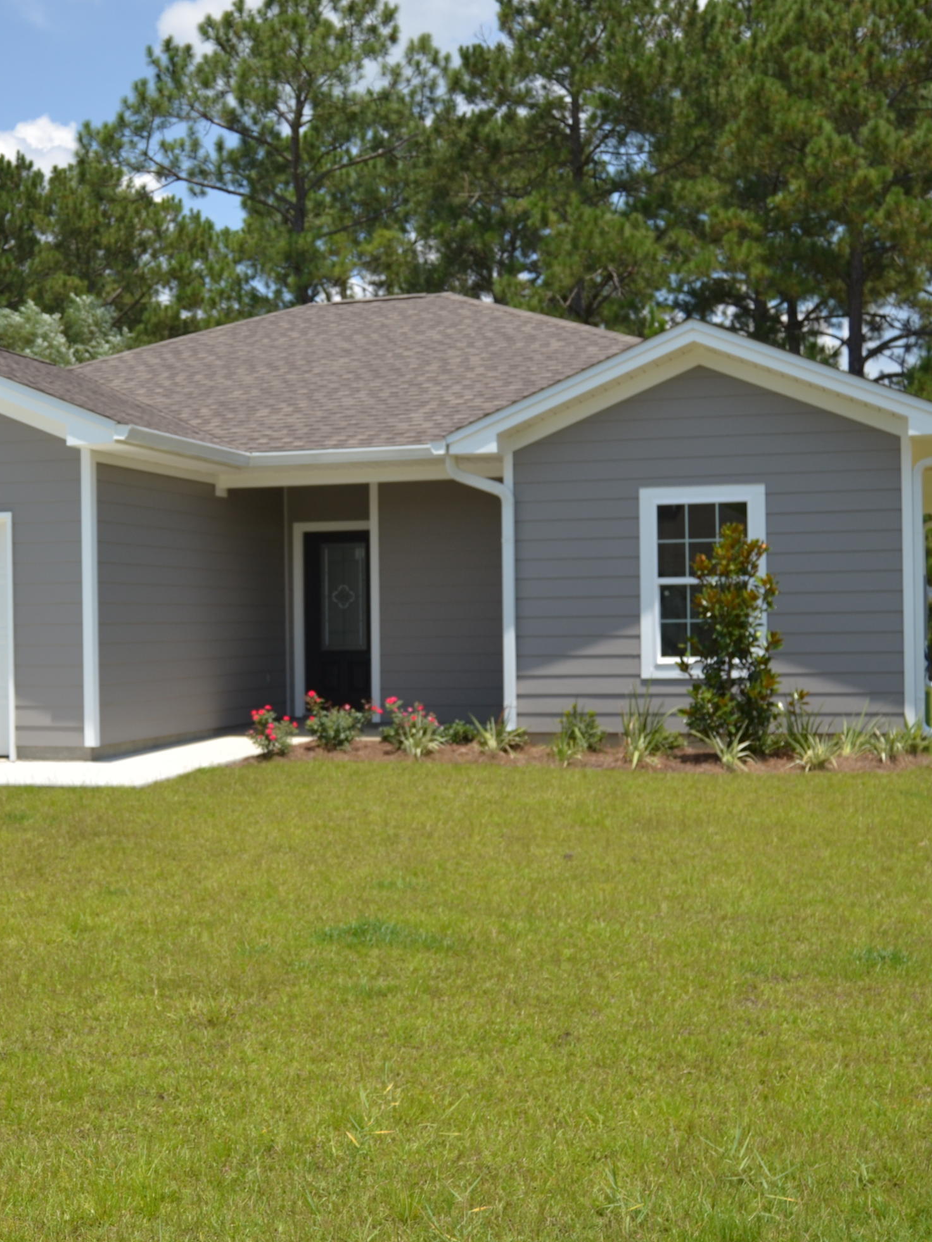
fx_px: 1821
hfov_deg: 28.4
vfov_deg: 37.7
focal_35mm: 51
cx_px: 265
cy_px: 618
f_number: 3.8
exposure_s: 1/1000
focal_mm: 23
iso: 100
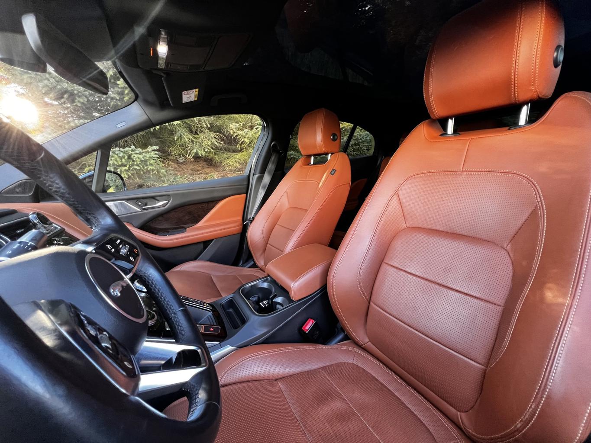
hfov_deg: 106.2
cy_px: 222
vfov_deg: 89.9
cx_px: 296
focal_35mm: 13
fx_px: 222
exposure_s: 1/99
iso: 250
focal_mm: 1.57
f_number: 1.8
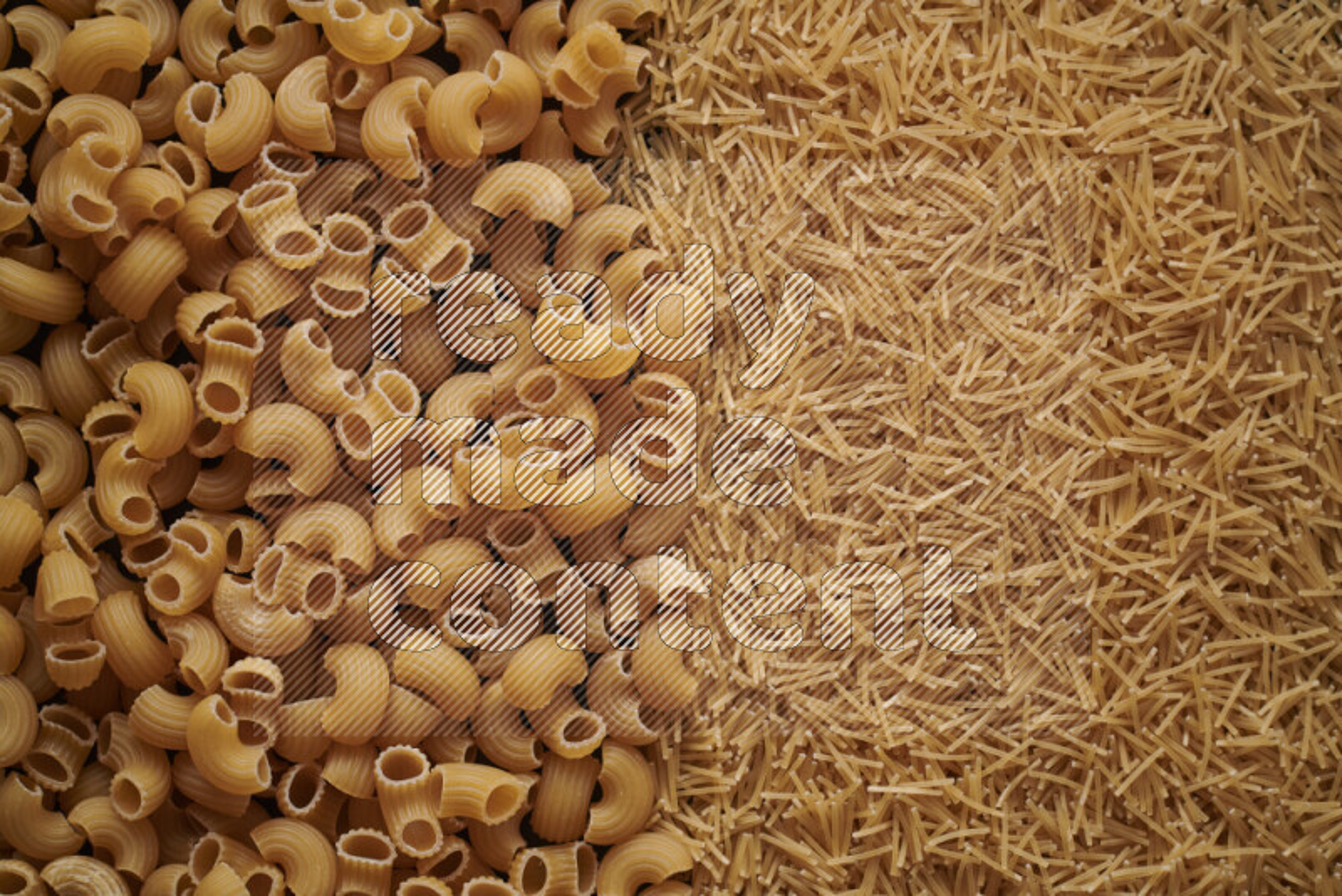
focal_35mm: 50
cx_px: 671
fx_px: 1864
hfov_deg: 39.6
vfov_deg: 27.0
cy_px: 448
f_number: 8
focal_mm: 50
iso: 160
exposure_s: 1/100
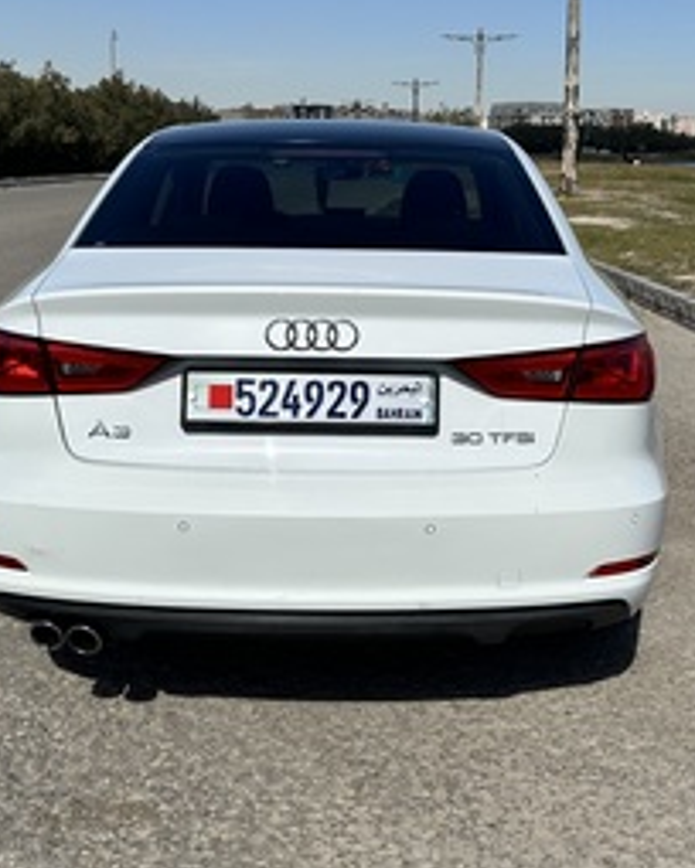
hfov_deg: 35.7
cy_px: 335
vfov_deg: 43.5
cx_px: 353
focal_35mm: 42
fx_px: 1080
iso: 80
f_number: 1.78
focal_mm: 6.86
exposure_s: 1/8929
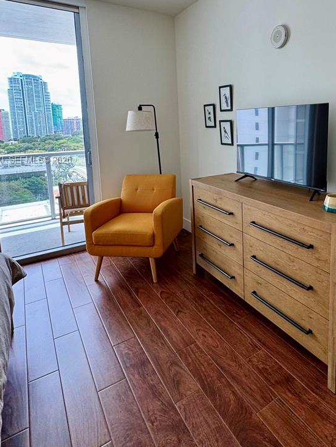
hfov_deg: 57.1
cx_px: 234
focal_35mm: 23
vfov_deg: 72.3
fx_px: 297
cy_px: 160
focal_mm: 2.22
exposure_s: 1/99
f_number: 2.2
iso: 64
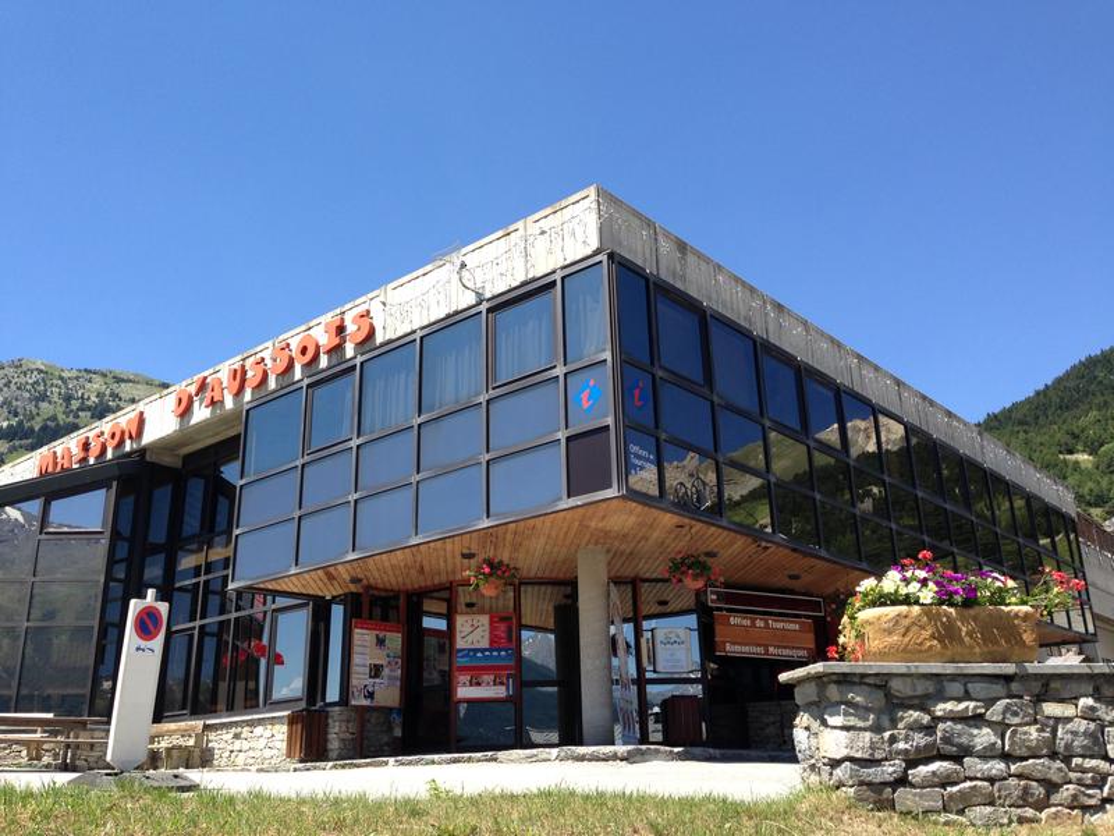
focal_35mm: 33
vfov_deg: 42.9
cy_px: 418
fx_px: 1062
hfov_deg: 55.4
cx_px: 557
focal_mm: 4.12
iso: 50
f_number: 2.4
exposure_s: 1/763
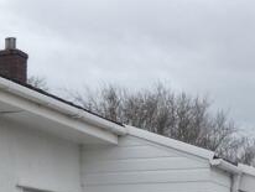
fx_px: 1025
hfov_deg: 13.0
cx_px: -179
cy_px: 296
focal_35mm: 139
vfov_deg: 10.3
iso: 80
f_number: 3.2
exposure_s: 1/640
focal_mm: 5
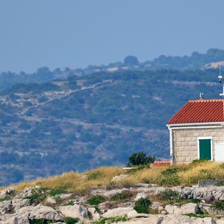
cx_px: 187
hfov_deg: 2.0
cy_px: 159
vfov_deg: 2.0
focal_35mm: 883
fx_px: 6465
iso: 400
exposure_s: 1/2000
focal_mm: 270
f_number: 5.6
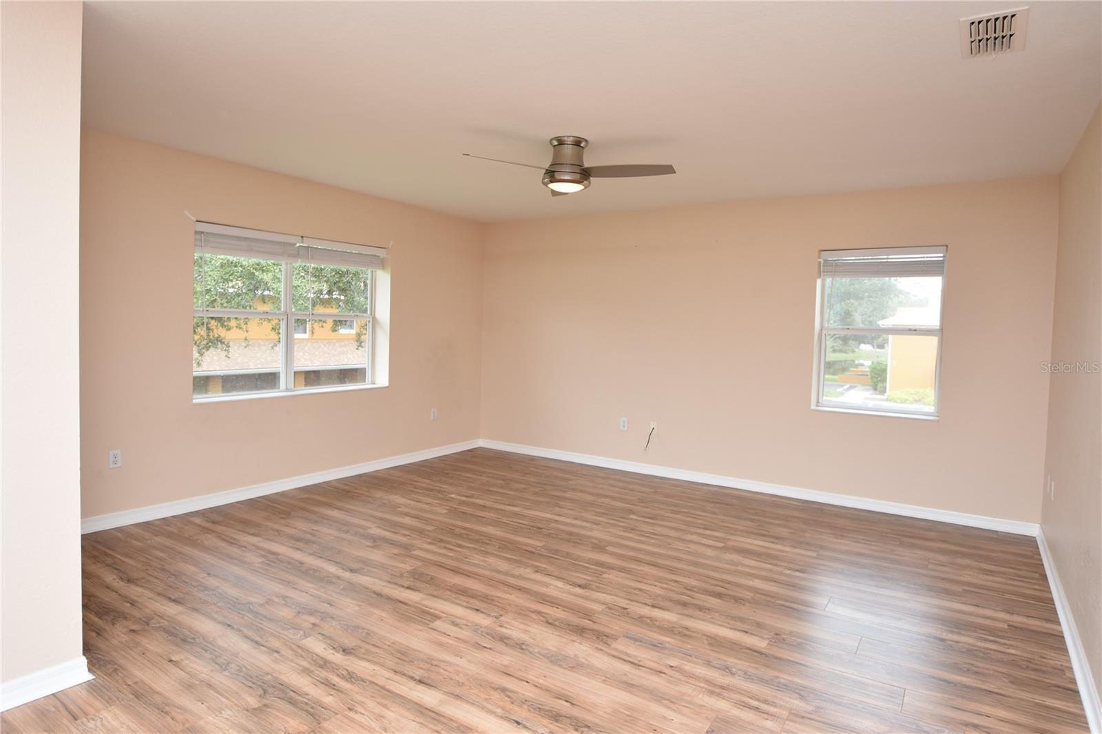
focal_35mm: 21
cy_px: 367
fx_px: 643
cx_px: 551
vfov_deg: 59.5
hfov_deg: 81.2
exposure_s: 1/60
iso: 250
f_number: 4
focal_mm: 14
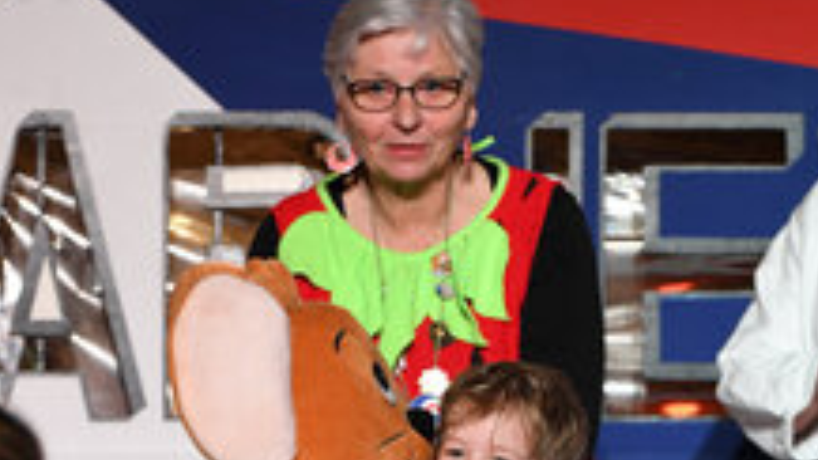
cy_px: 468
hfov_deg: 6.8
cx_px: 492
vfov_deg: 3.8
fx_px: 6918
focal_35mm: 319
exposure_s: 1/500
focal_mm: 110
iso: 1600
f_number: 3.2
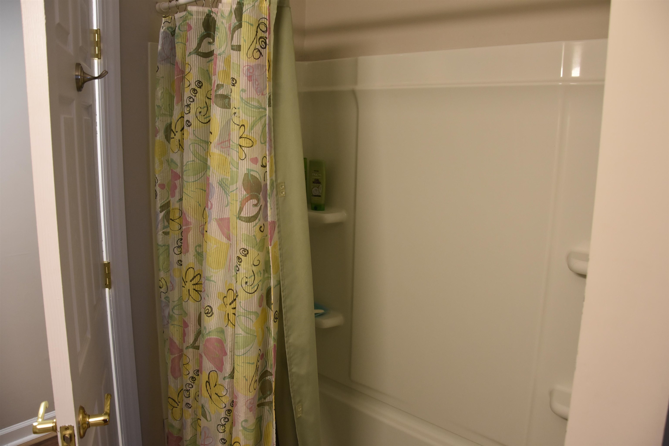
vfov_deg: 47.9
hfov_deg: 67.4
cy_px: 223
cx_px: 334
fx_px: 502
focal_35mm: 27
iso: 800
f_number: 4
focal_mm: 18
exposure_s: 1/80
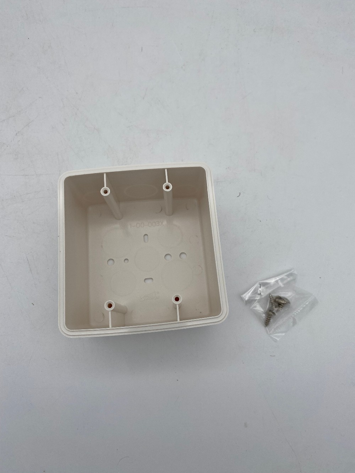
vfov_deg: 67.3
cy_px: 236
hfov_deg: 53.1
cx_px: 178
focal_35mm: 26
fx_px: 355
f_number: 1.8
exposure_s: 1/788
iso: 32
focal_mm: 4.25
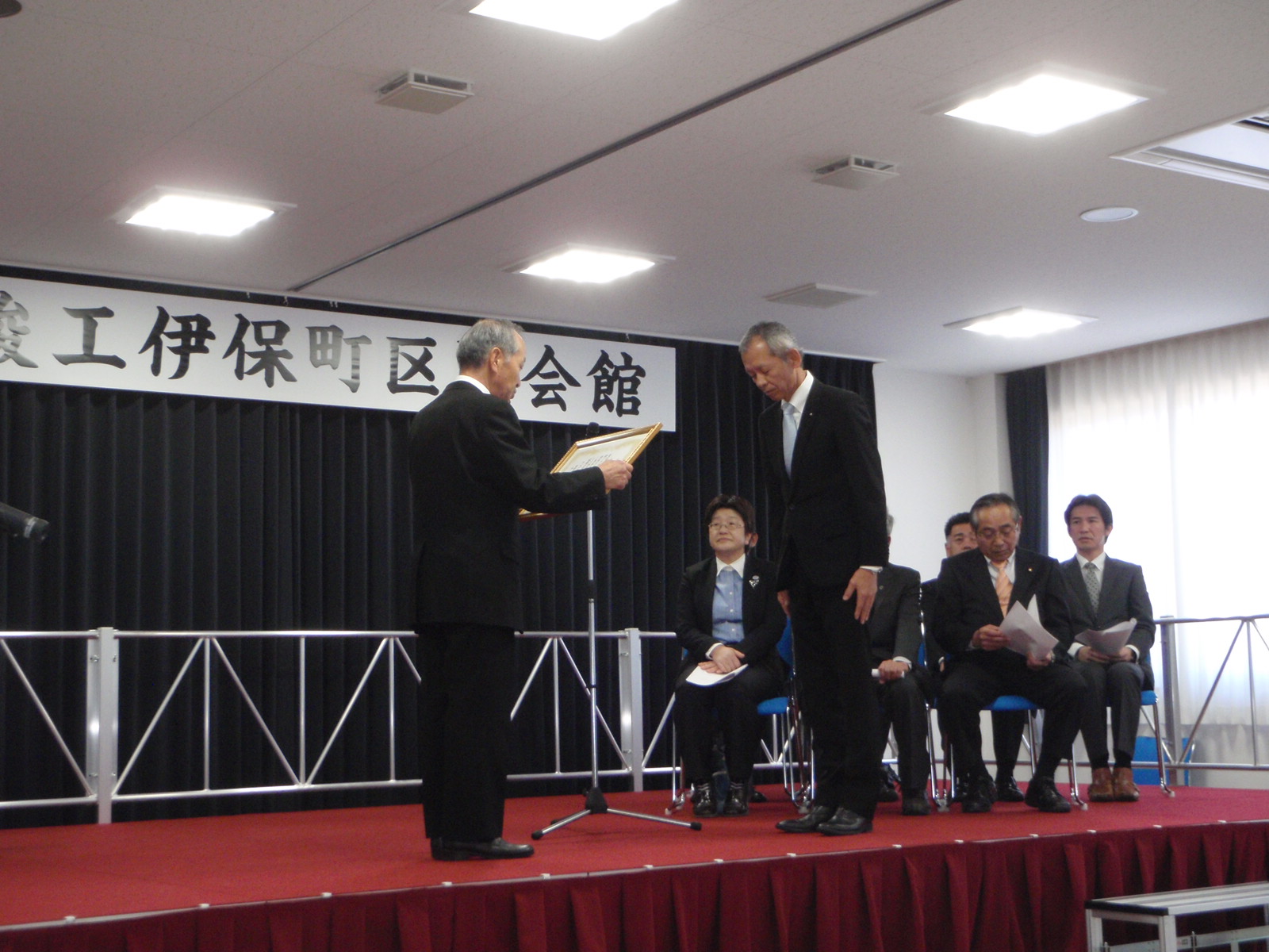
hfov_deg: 38.9
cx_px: 634
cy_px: 476
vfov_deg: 29.7
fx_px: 1796
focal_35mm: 49
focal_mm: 8.89
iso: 320
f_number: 4.4
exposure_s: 1/50
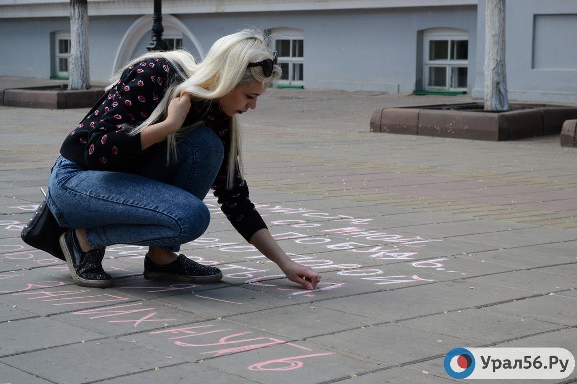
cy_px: 192
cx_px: 288
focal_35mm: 75
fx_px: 1202
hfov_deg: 27.0
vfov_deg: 18.2
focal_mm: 50
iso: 450
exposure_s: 1/500
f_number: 7.1
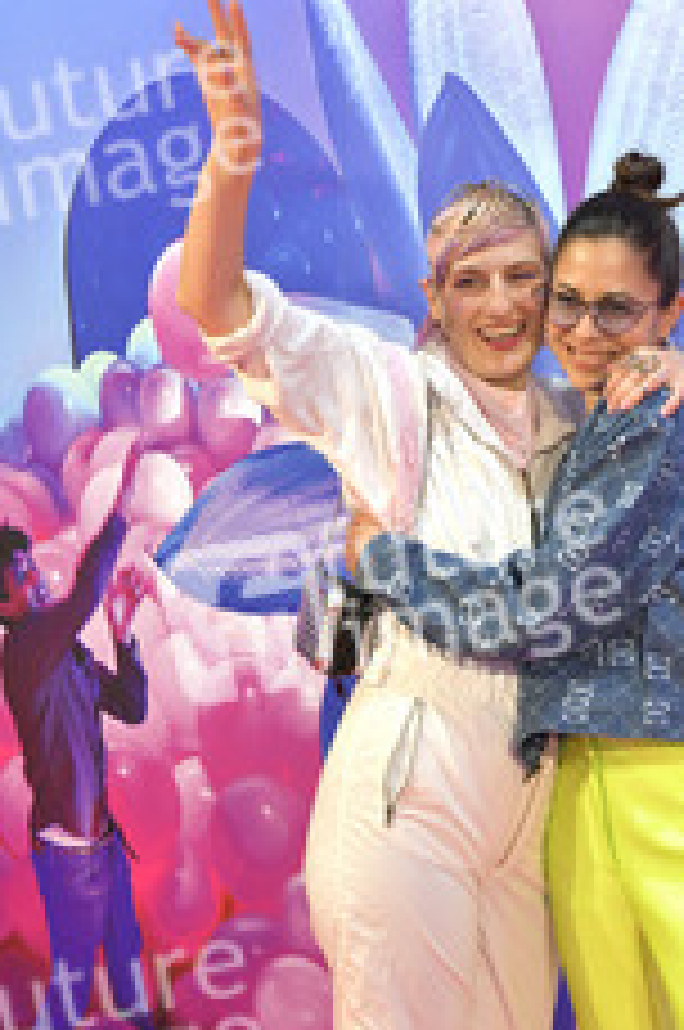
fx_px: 2744
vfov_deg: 21.0
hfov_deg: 14.1
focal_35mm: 96
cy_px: 823
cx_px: 522
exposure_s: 1/250
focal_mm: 55
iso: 1600
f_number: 6.3
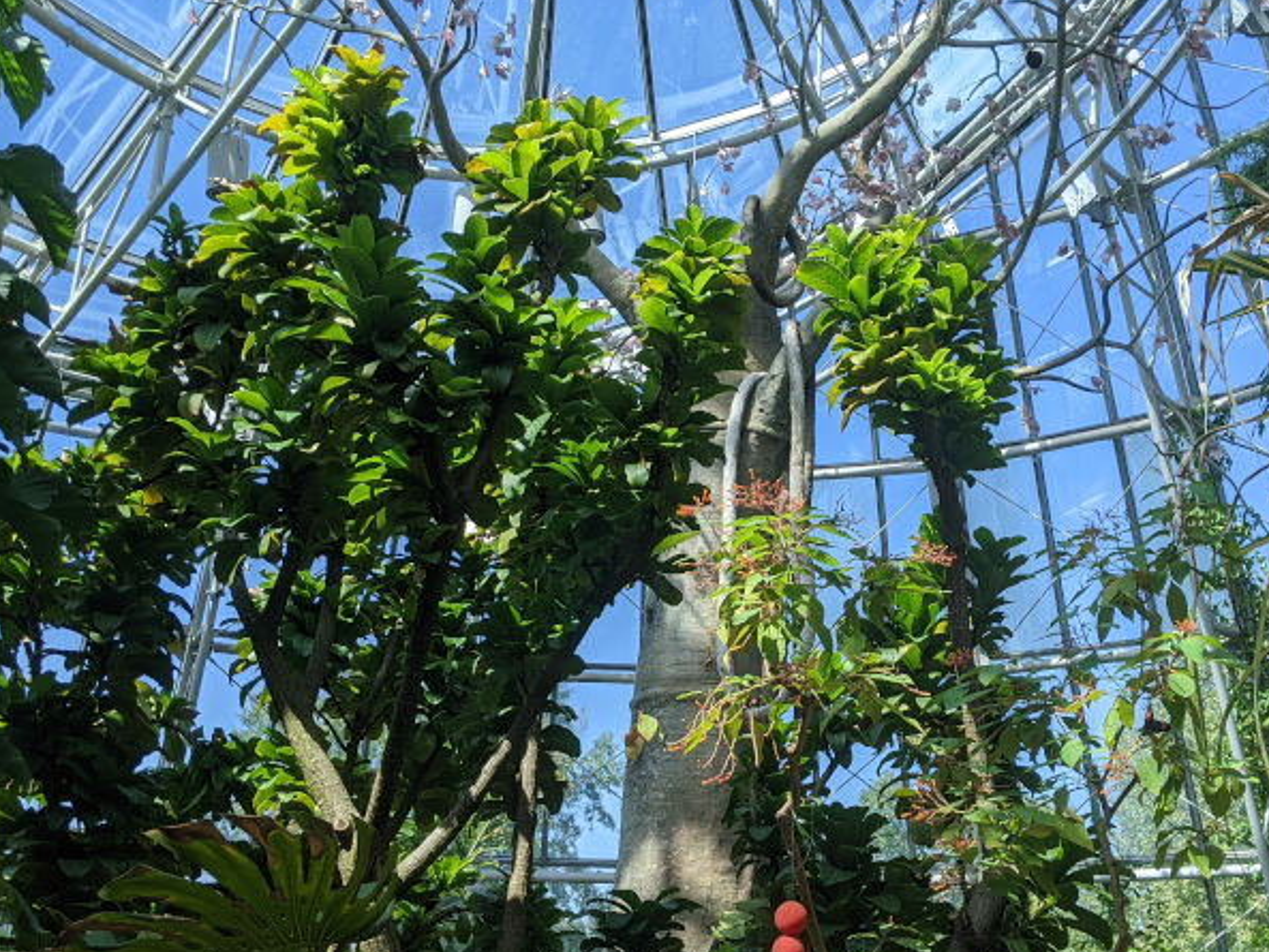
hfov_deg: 45.5
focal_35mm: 41
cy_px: 540
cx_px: 773
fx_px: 1503
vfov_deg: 35.1
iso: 52
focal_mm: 4.44
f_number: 1.8
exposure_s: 1/1304
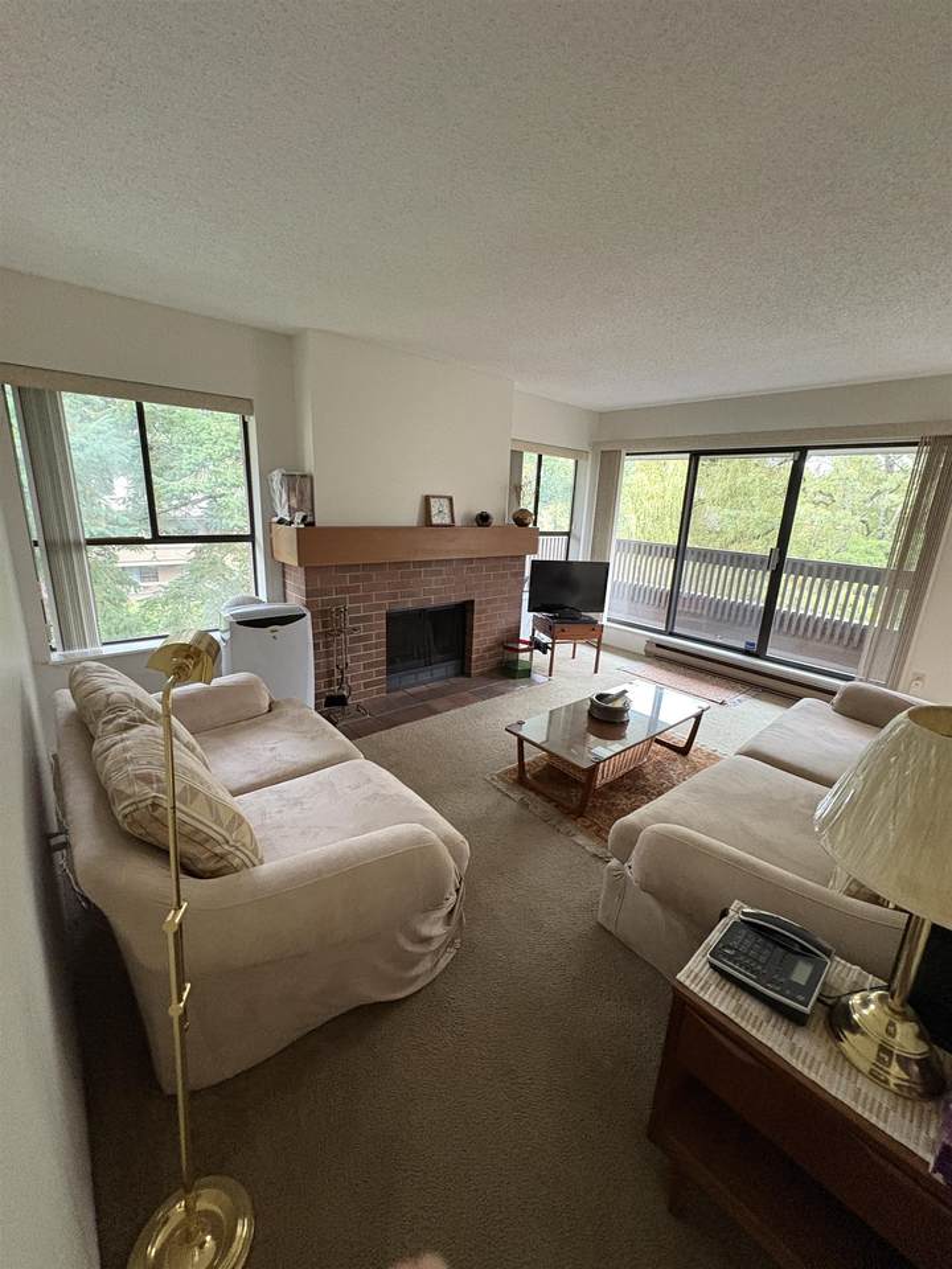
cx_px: 476
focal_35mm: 14
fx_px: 513
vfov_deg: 102.1
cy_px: 634
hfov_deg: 85.7
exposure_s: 1/60
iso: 640
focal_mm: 2.22
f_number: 2.2
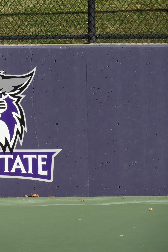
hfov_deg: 2.5
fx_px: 3892
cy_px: 126
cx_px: 2
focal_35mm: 556
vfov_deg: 3.7
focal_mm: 71.7
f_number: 5.6
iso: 100
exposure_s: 1/640
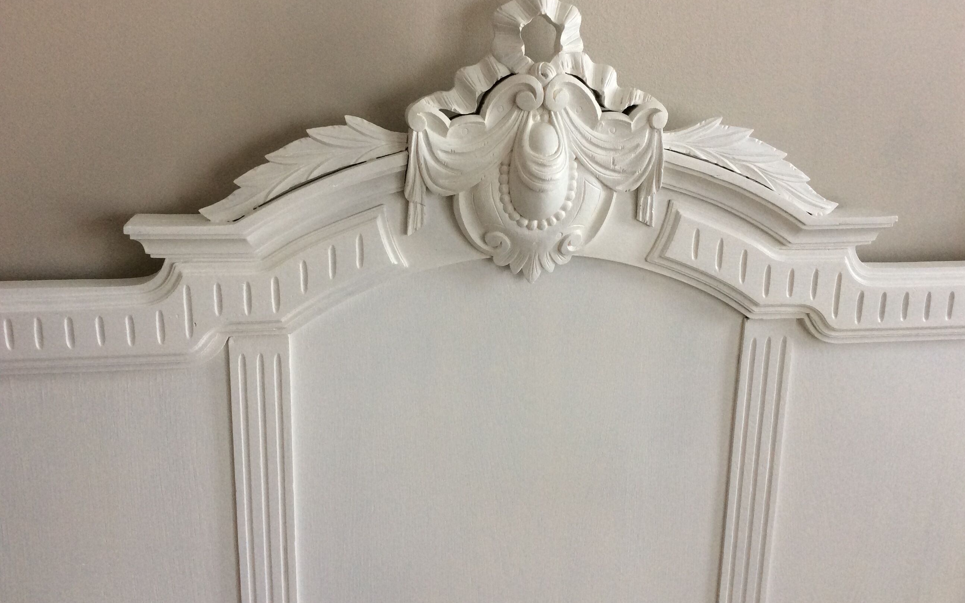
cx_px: 484
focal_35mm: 34
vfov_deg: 37.2
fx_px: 894
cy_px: 263
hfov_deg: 56.7
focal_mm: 3.3
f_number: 2.4
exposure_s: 1/25
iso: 64
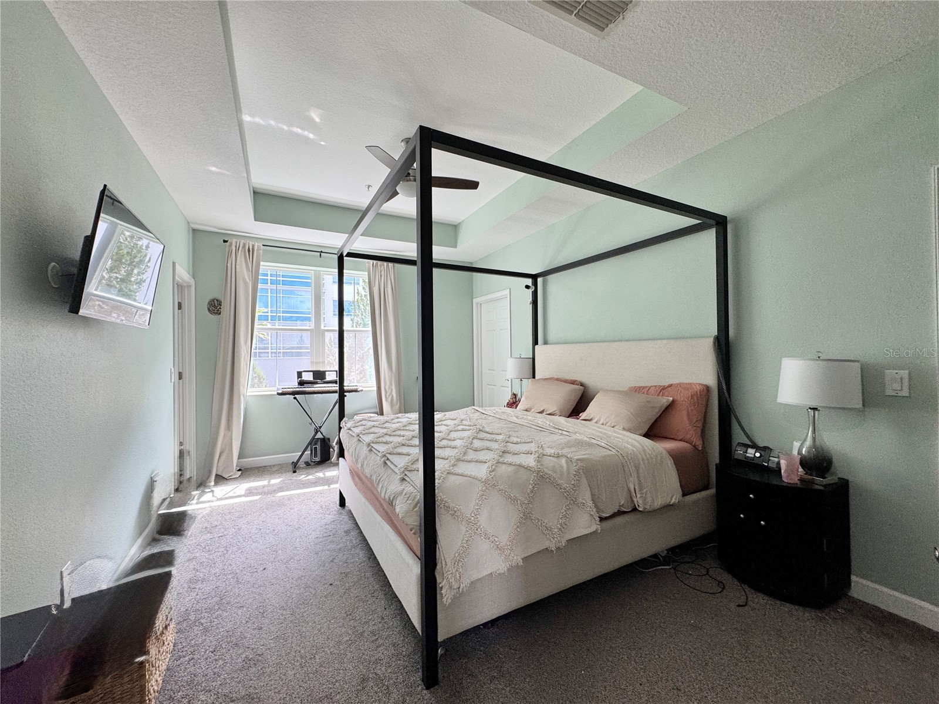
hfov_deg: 102.1
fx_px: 380
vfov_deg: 85.7
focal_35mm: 14
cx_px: 470
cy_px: 352
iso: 125
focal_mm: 2.22
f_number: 2.2
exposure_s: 1/120
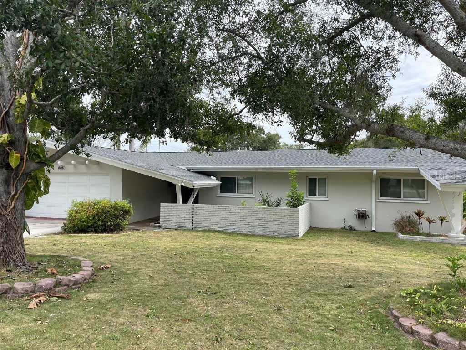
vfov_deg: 53.1
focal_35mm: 26
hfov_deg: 67.3
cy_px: 175
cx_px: 233
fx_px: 350
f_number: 1.6
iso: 32
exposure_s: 1/1140
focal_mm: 5.1
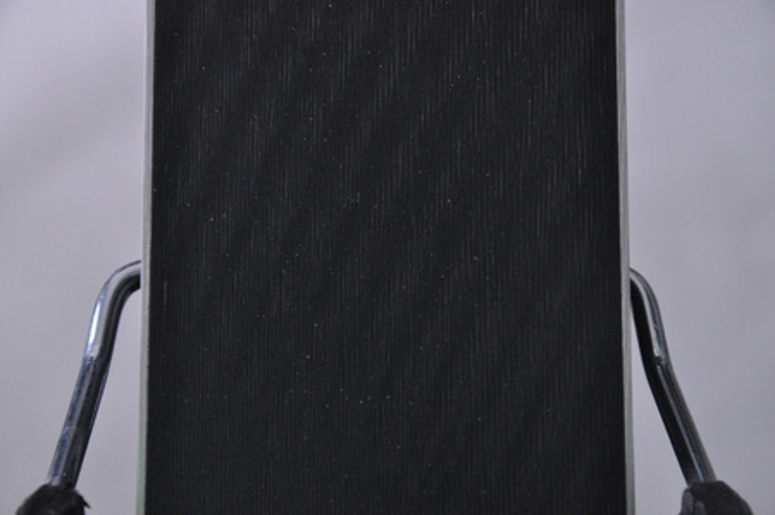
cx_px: 388
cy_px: 258
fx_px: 3387
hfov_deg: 13.1
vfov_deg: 8.7
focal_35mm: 158
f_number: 9.5
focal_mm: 105
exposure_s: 1/125
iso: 3200
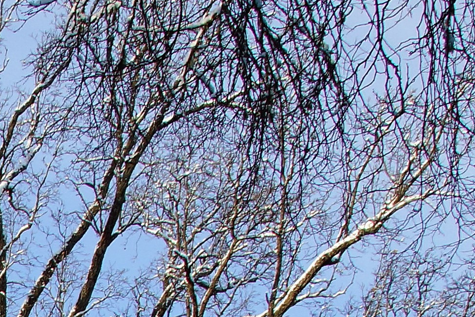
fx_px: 2190
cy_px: 777
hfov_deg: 11.4
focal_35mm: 166
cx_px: -416
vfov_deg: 7.7
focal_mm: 18
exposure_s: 1/100
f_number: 11
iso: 100
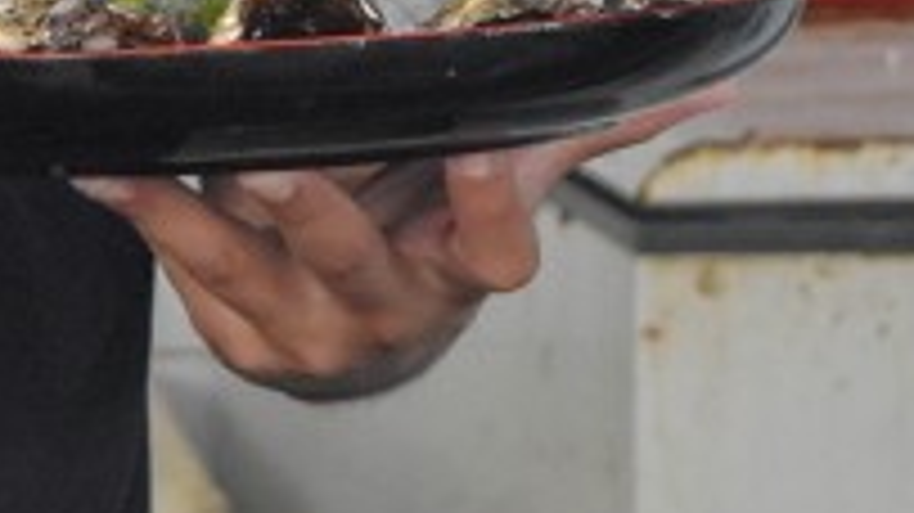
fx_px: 9104
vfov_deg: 3.2
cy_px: -320
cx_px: 189
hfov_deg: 5.7
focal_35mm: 376
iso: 3200
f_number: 5
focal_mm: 45
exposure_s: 1/500
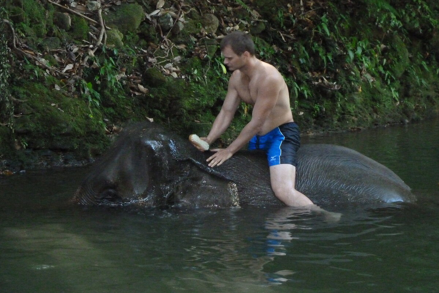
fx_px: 1146
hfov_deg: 21.7
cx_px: 220
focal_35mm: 94
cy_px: 140
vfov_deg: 14.6
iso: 1000
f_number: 4.3
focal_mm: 14.7
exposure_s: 1/80
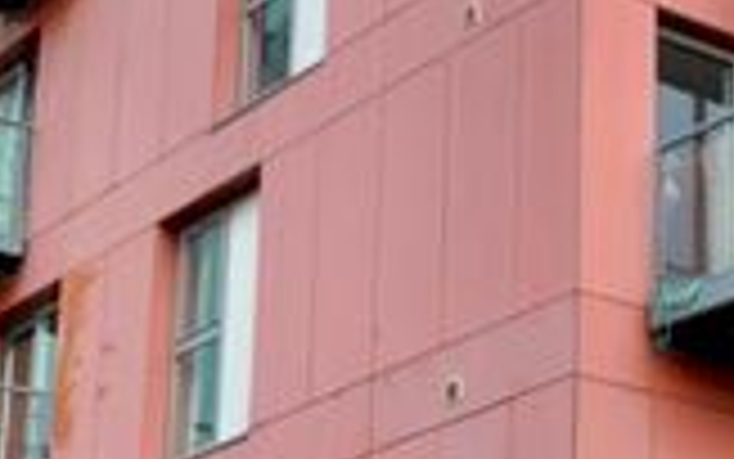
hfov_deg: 16.8
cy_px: 524
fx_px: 2361
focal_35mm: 118
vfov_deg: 10.9
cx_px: 923
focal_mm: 4.25
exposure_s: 1/597
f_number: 1.8
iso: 25
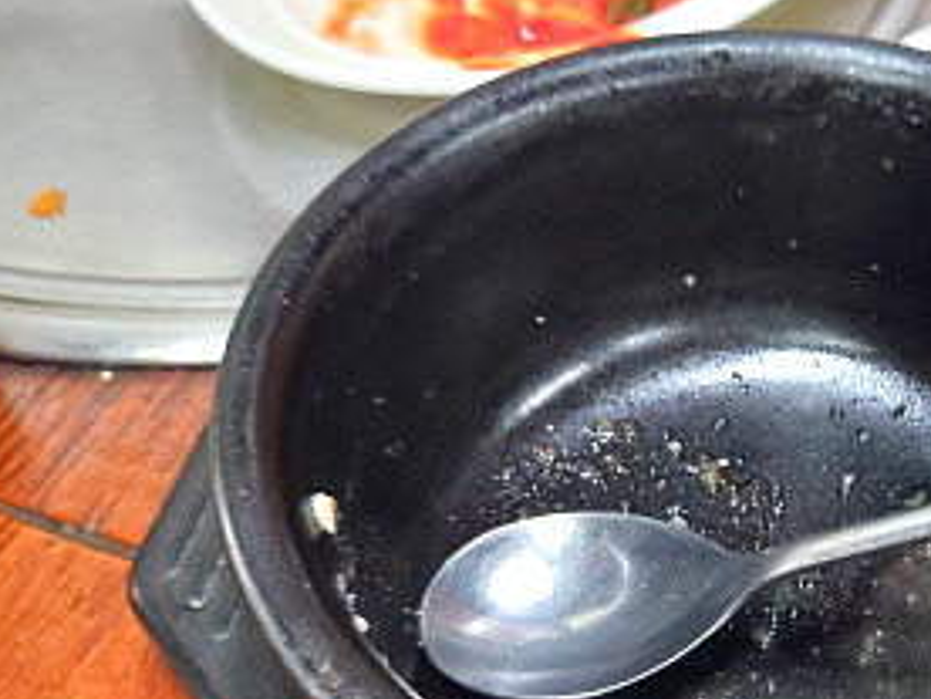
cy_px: 507
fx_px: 1560
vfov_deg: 25.0
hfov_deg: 31.8
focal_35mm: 58
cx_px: 823
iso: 640
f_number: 2
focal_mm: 4.58
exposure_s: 1/24
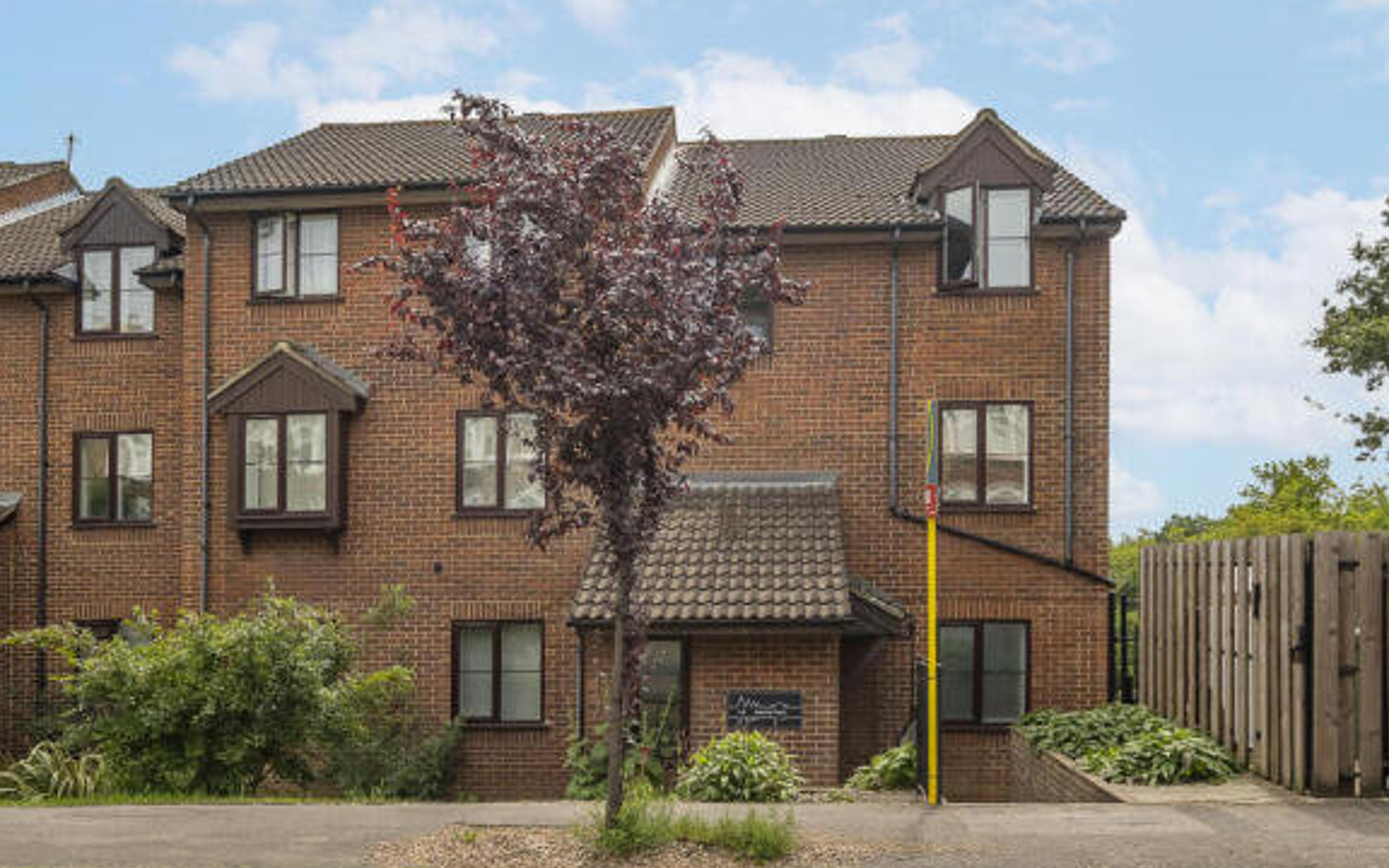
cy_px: 464
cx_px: 611
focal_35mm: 29
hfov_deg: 64.4
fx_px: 1098
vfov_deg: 43.1
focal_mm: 16.6
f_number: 5.6
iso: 400
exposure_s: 1/420
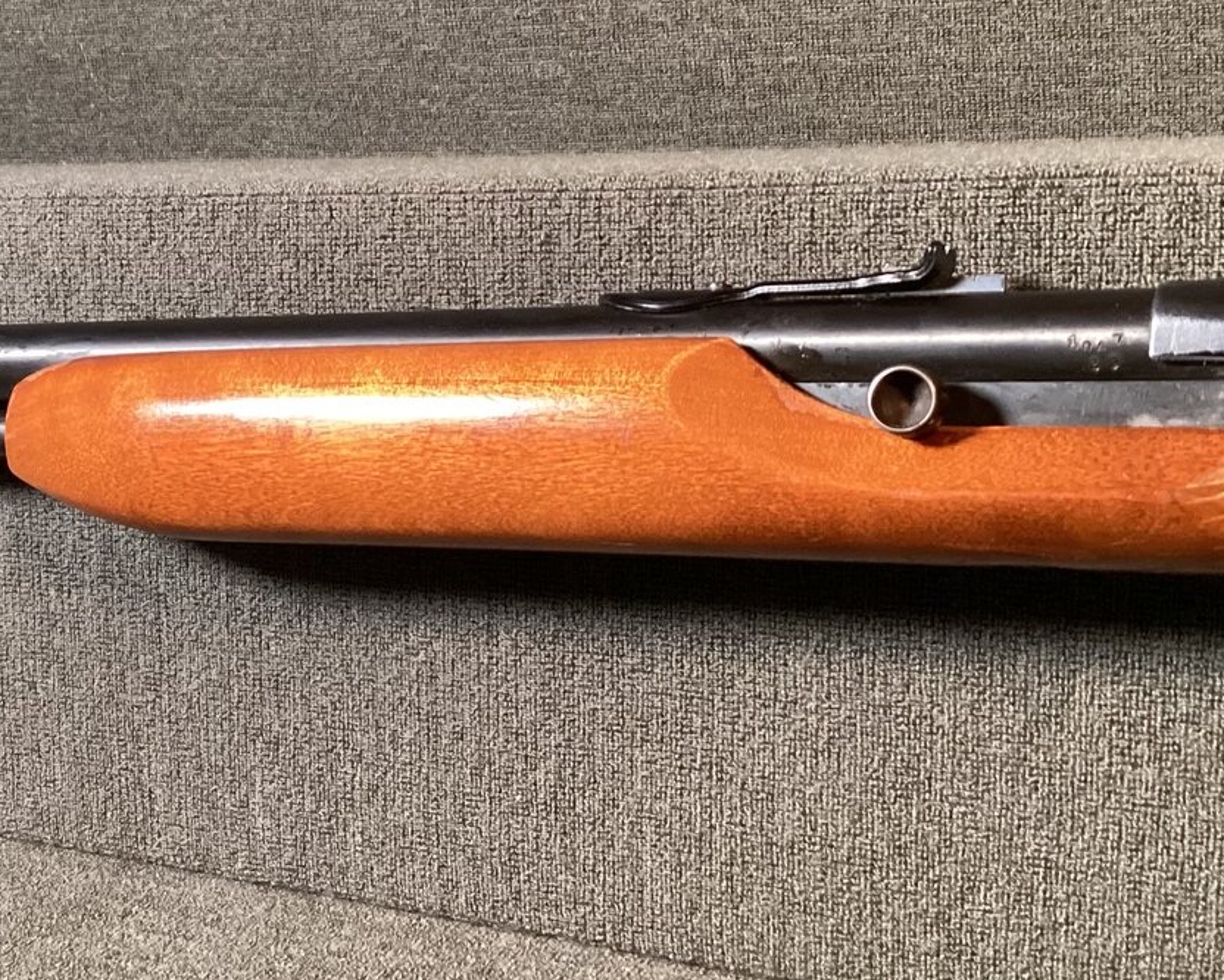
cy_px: 417
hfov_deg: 33.3
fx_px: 1993
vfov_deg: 27.6
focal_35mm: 55
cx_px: 273
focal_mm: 3.3
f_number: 2.4
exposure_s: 1/50
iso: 400
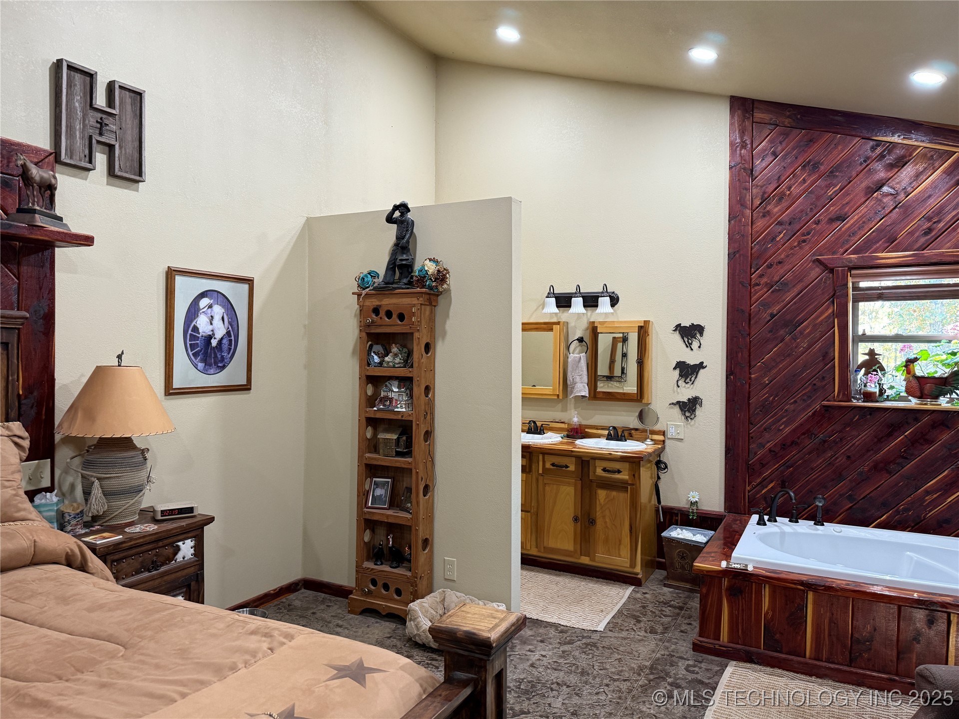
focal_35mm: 24
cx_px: 480
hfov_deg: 71.6
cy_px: 360
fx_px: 665
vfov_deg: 56.8
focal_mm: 6.76
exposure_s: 1/60
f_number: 1.78
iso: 250
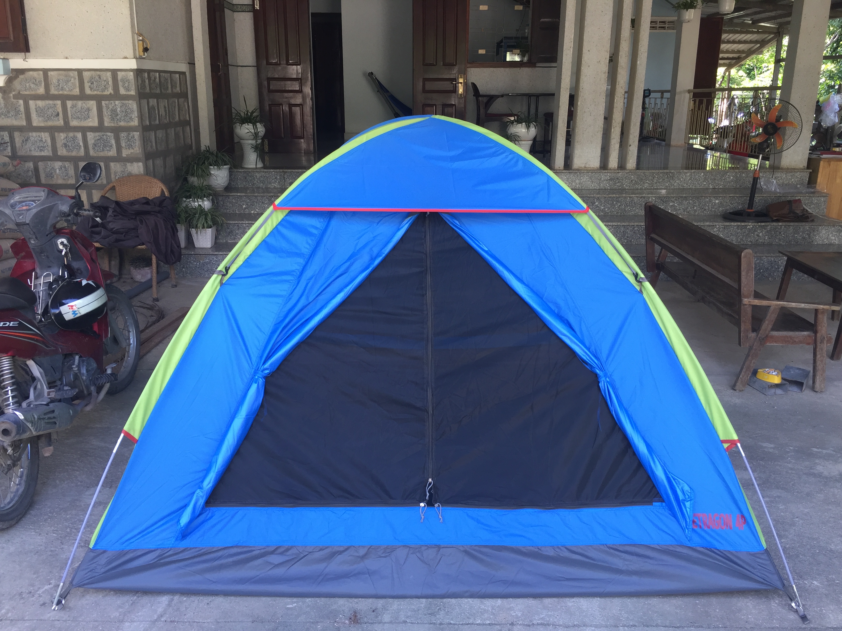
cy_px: 316
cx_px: 421
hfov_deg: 61.7
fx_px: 705
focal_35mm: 29
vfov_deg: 48.2
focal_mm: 4.15
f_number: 2.2
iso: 40
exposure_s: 1/50
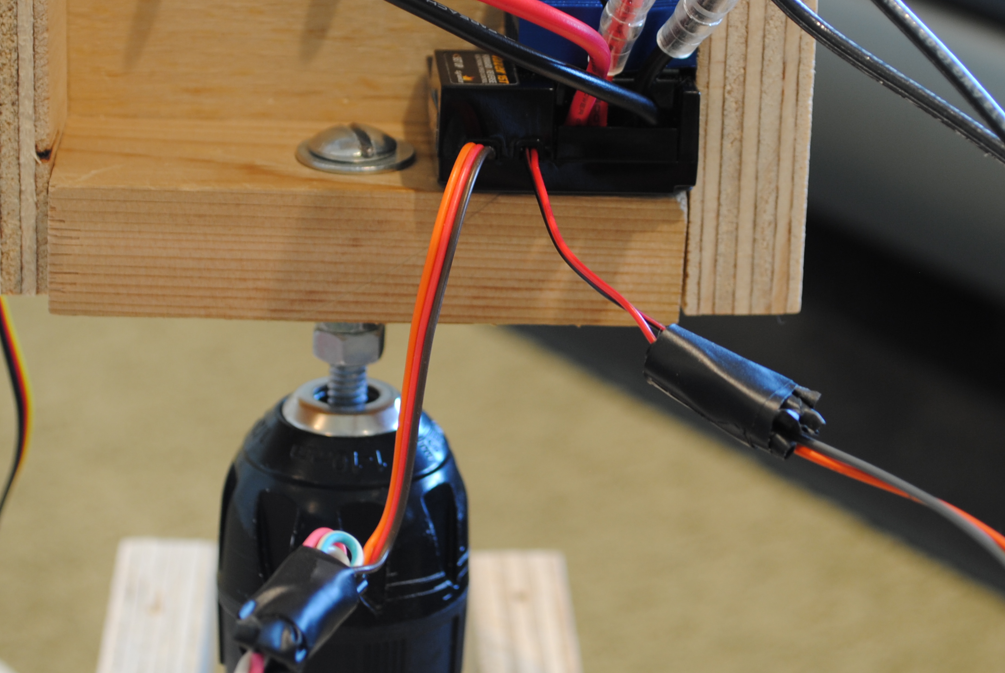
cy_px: 169
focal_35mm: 107
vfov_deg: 12.8
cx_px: 537
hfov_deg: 19.1
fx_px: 2990
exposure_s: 1/3
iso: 100
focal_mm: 40
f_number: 5.3
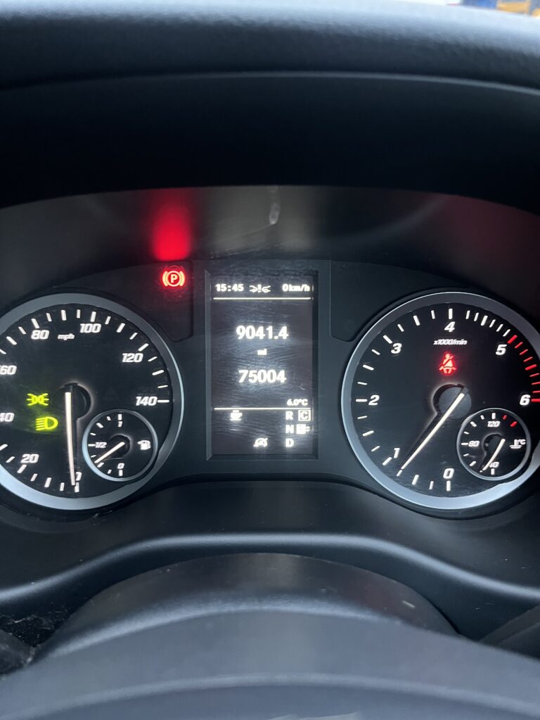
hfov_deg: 53.1
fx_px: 541
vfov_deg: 67.3
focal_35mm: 26
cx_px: 270
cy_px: 360
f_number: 1.6
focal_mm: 5.1
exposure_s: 1/31
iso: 640
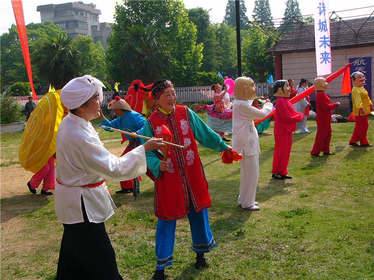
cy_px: 140
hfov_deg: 41.3
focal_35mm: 46
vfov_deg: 31.5
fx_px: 497
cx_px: 187
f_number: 4
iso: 50
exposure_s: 1/400
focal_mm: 7.6
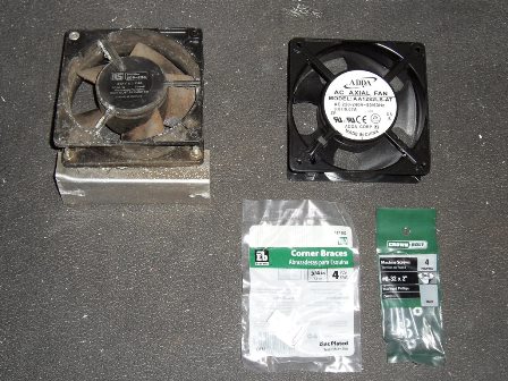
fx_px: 572
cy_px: 190
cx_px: 254
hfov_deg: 47.9
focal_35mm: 39
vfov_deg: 36.8
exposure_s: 1/45
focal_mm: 7
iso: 200
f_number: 3.7
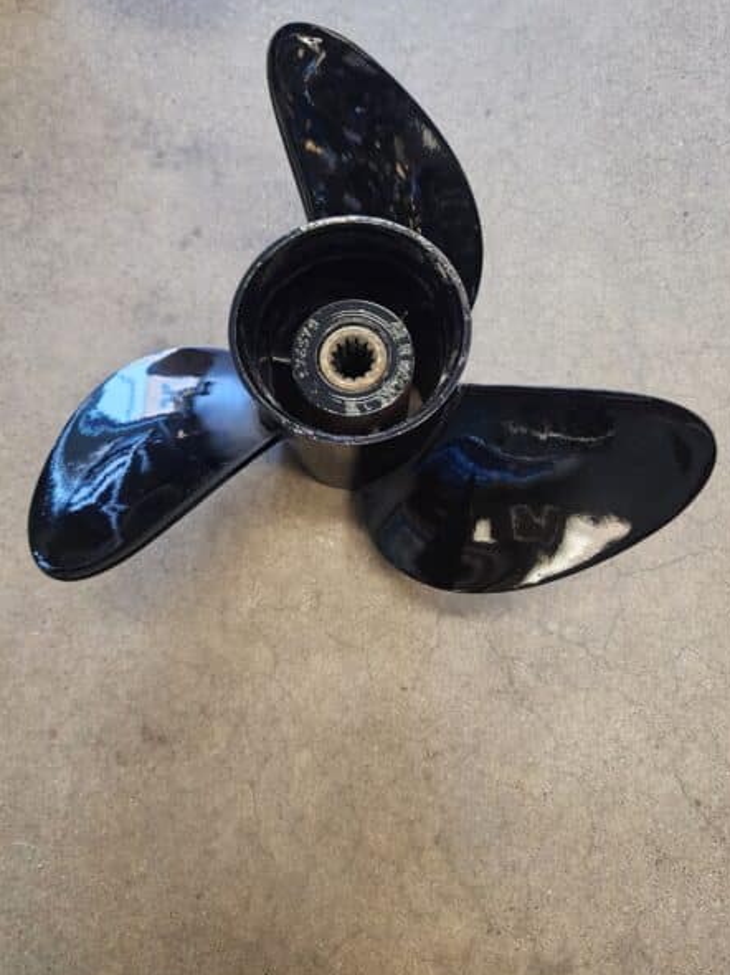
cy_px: 459
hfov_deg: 53.0
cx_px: 358
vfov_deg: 67.3
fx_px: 732
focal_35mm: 26
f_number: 1.8
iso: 500
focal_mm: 6.4
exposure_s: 1/120
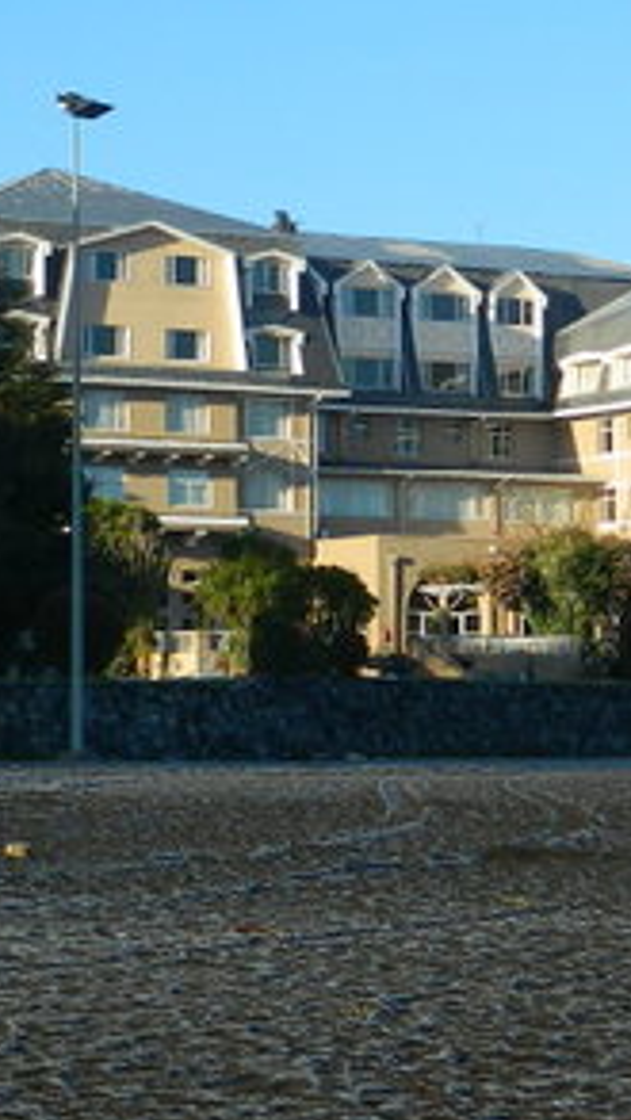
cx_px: 184
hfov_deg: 9.9
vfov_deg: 17.5
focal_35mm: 122
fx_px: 3626
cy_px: 398
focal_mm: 7.3
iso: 80
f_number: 3.5
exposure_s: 1/500
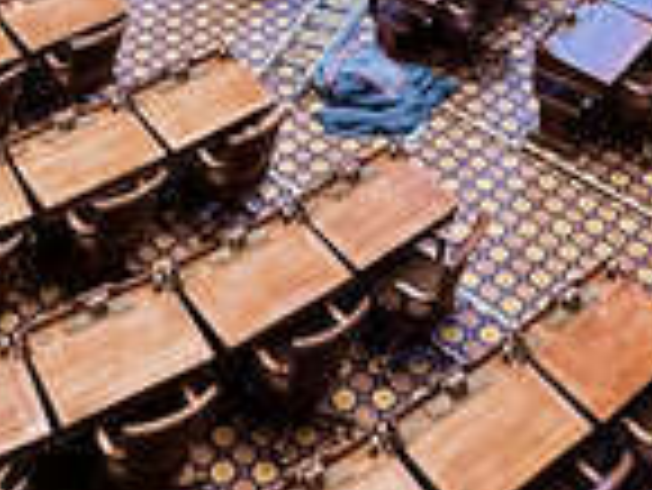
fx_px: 1452
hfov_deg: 25.3
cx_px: 360
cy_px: -463
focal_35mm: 77
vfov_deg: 15.6
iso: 400
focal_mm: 2.22
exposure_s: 1/60
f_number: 2.2
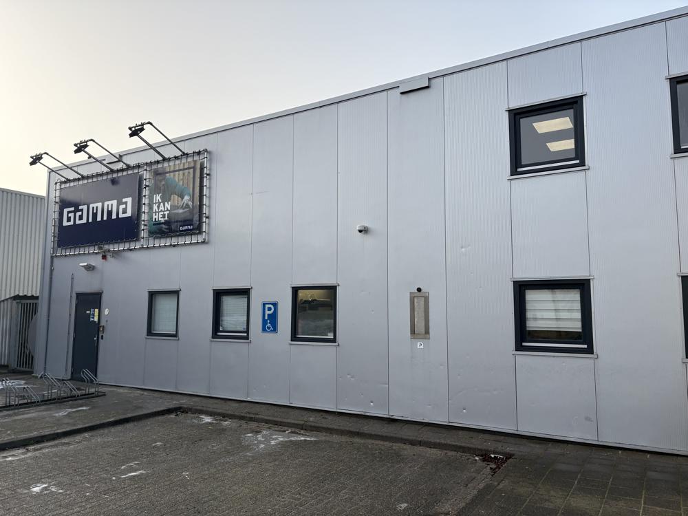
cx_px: 344
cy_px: 258
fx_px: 517
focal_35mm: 26
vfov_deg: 53.1
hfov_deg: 67.3
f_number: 1.6
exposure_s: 1/2747
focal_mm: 5.96
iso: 50
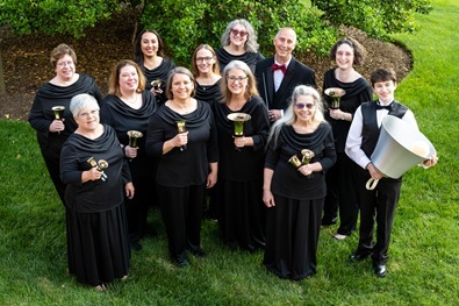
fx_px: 637
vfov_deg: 27.0
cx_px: 230
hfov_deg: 39.6
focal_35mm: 50
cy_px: 153
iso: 1600
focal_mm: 50
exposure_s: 1/200
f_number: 8
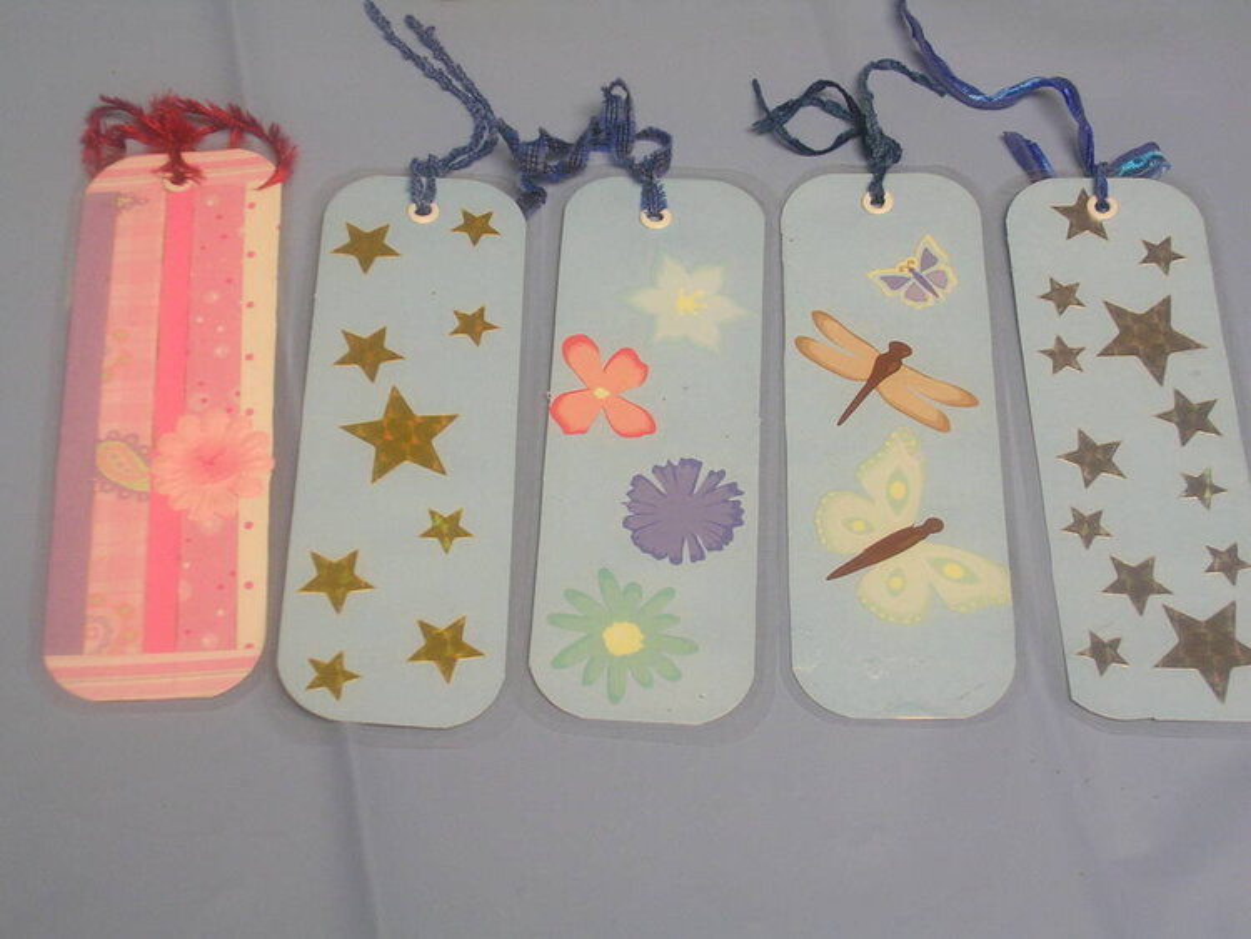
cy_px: 470
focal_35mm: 67
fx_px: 2422
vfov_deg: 21.9
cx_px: 626
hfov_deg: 29.0
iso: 103
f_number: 3.6
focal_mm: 10.2
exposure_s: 1/5.1
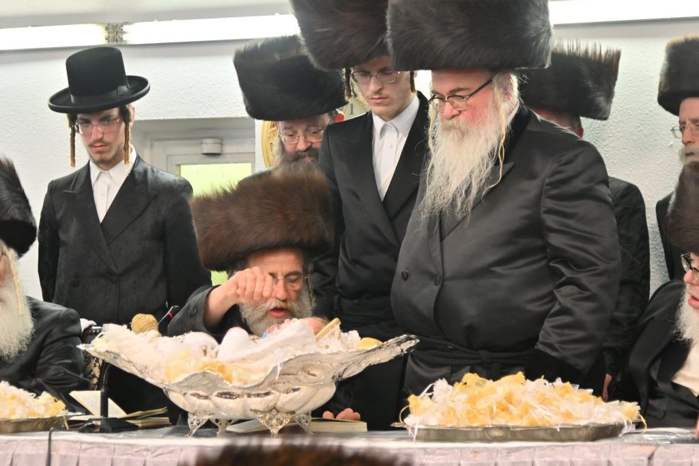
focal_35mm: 127
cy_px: 233
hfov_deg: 16.1
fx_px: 2465
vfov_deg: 10.8
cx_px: 350
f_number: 4
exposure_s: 1/400
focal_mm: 85
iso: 800
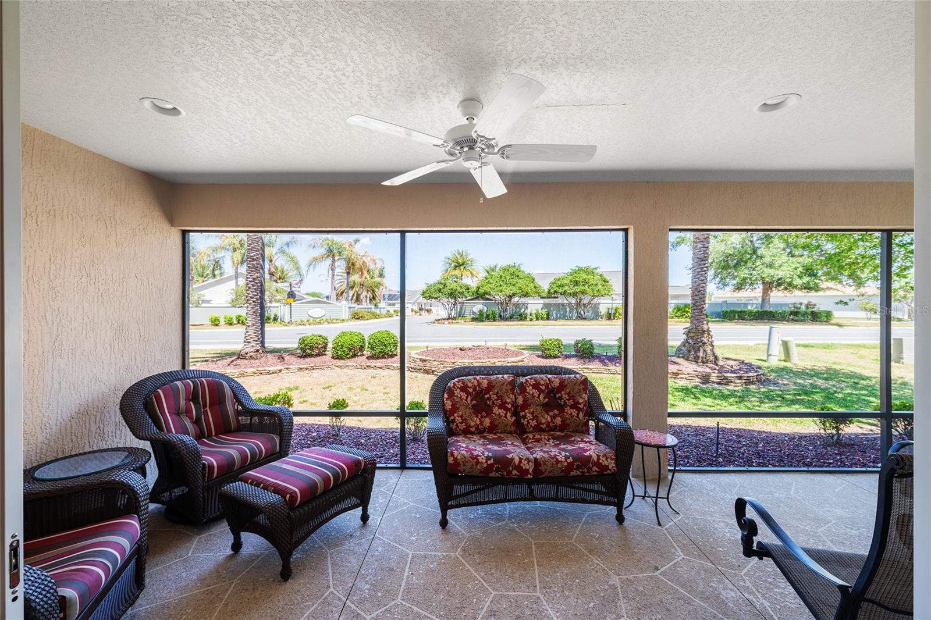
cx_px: 466
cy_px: 310
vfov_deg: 81.2
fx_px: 362
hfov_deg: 104.3
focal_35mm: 14
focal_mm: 14
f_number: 8
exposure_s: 1/6
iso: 200
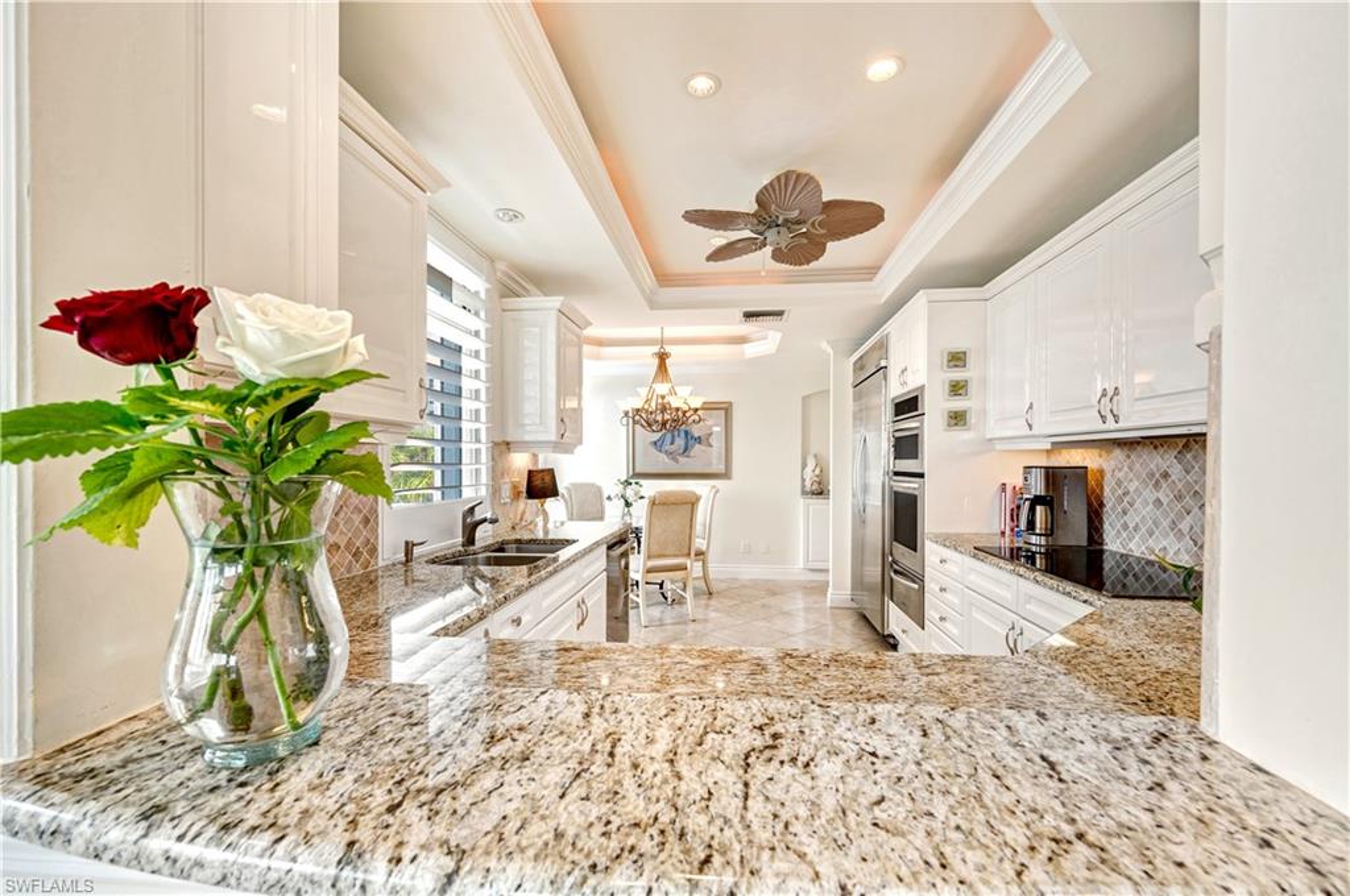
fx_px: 524
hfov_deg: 104.3
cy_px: 448
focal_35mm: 14
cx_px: 675
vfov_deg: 81.1
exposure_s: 1/8
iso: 160
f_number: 11
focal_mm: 14
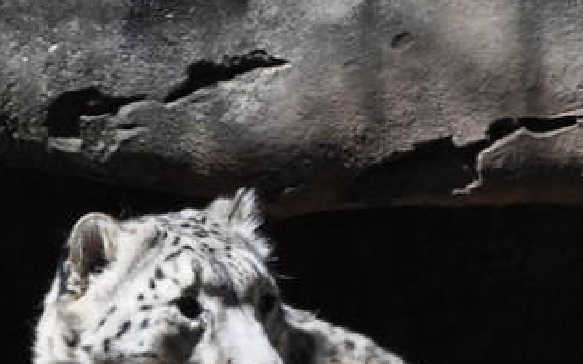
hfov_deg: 4.5
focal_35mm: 466
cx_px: 640
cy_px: 751
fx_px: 7405
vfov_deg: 2.8
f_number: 4.5
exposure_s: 1/1250
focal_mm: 60
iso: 400
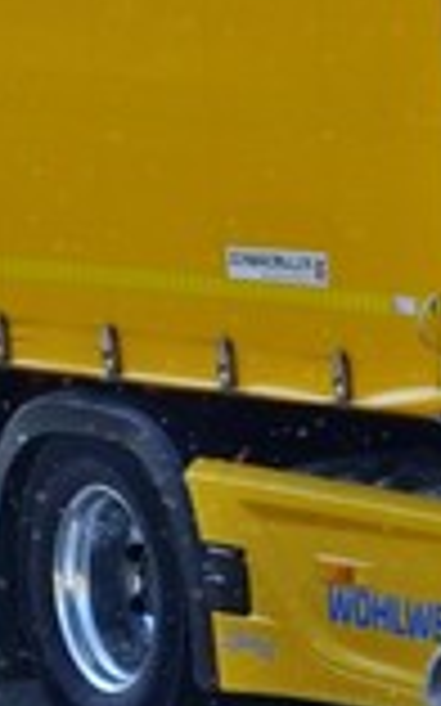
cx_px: 166
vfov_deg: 3.8
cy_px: -61
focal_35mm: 546
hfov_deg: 2.4
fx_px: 10509
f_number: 4.5
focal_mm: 70
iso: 320
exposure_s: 1/2000
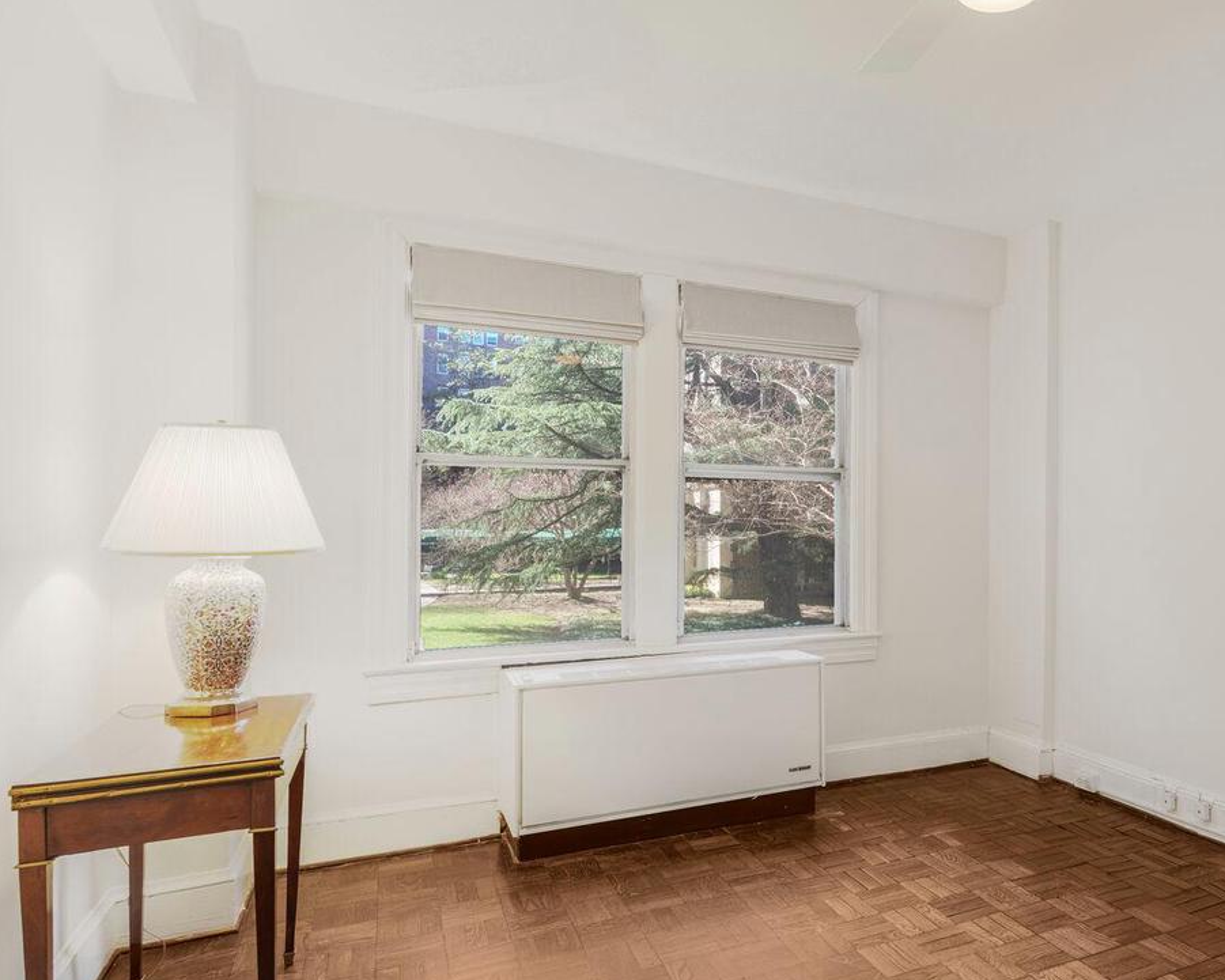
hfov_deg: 67.4
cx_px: 861
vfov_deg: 58.7
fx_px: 870
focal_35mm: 24
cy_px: 540
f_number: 8
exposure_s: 2.5
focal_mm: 16
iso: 200
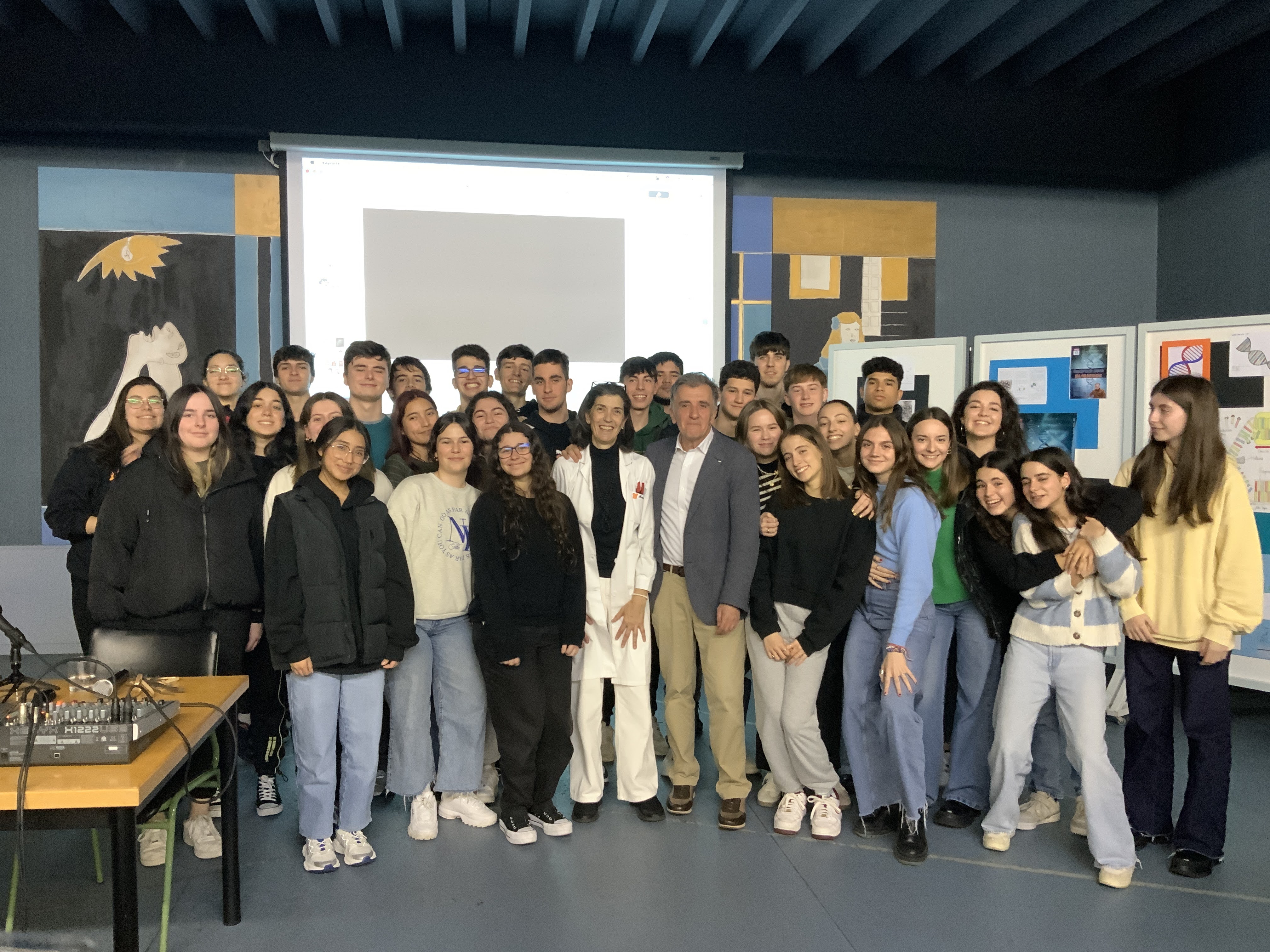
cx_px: 635
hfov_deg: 61.7
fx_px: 1064
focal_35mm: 29
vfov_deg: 48.2
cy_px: 476
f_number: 1.8
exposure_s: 1/33
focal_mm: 3
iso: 200
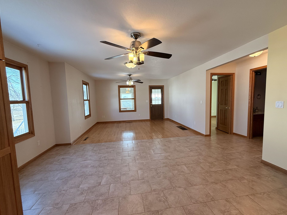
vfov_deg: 78.1
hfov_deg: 94.5
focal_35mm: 16
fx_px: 133
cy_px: 109
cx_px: 148
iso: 200
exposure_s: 1/120
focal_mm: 2.22
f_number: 2.2
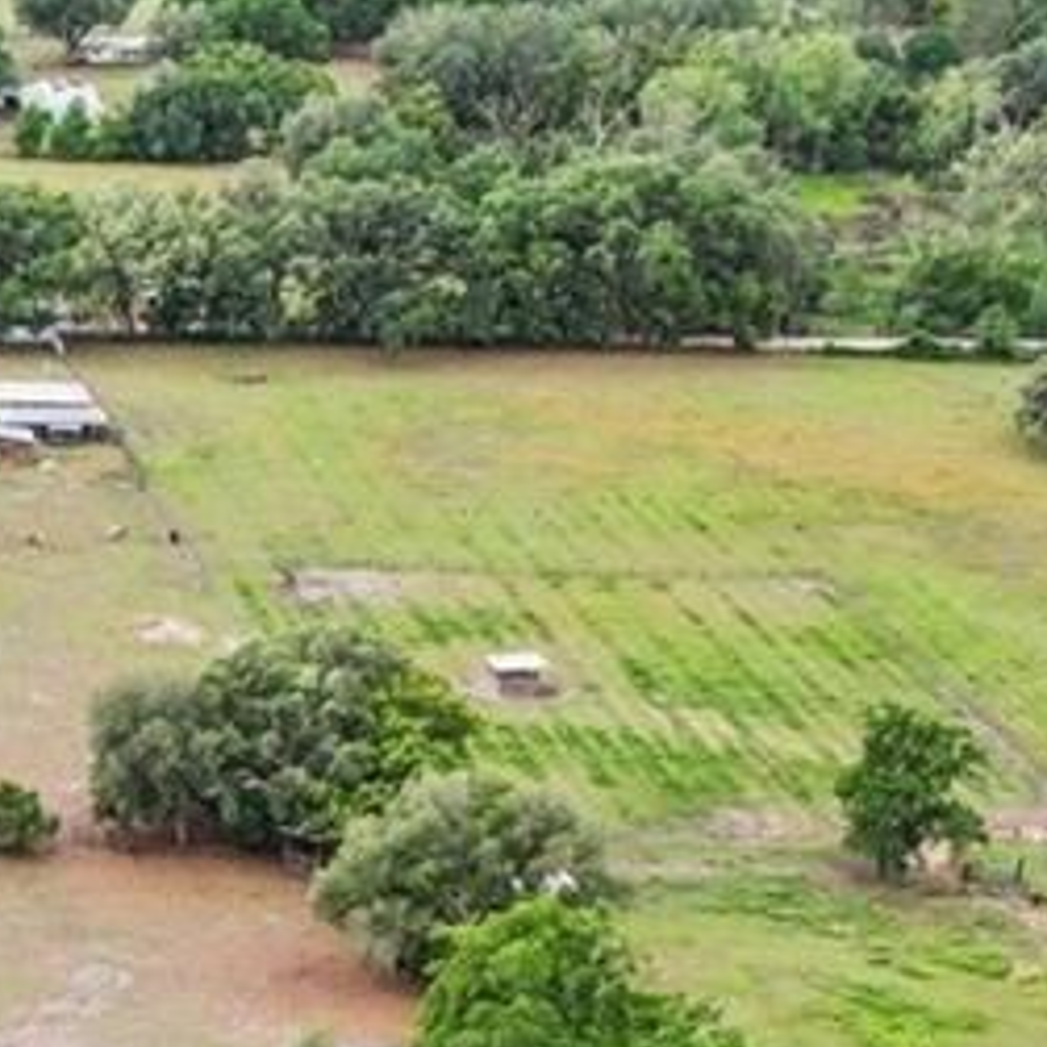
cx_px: -534
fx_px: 4072
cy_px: 1080
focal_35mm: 119
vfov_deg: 14.4
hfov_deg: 13.7
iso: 150
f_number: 2.8
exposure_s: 1/1250
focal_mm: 8.4
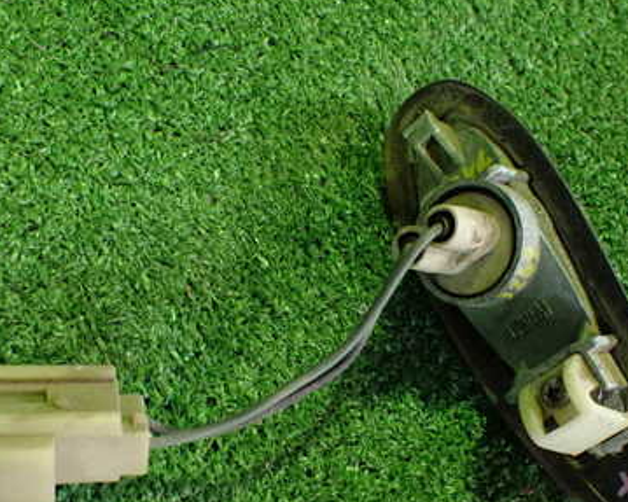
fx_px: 910
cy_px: 341
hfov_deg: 38.0
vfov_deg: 30.6
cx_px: 339
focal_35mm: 49
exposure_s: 1/60
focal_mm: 5.4
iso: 800
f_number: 2.3
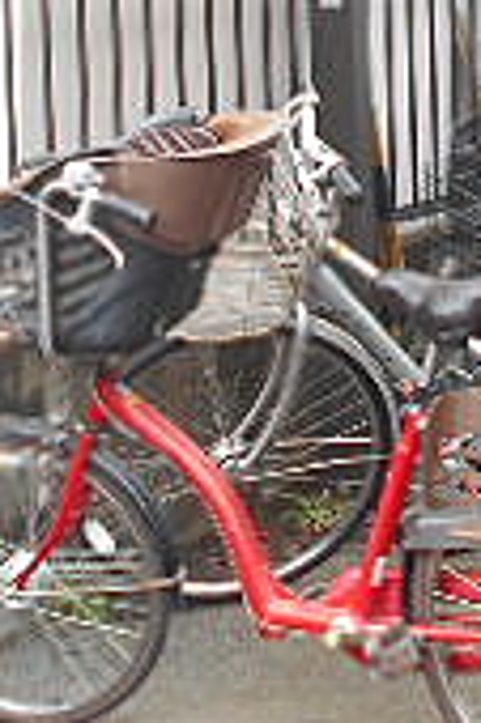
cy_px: 30
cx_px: 404
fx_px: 2048
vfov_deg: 19.5
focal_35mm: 102
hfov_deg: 13.3
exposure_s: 1/50
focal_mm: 4.6
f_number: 3.2
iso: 80
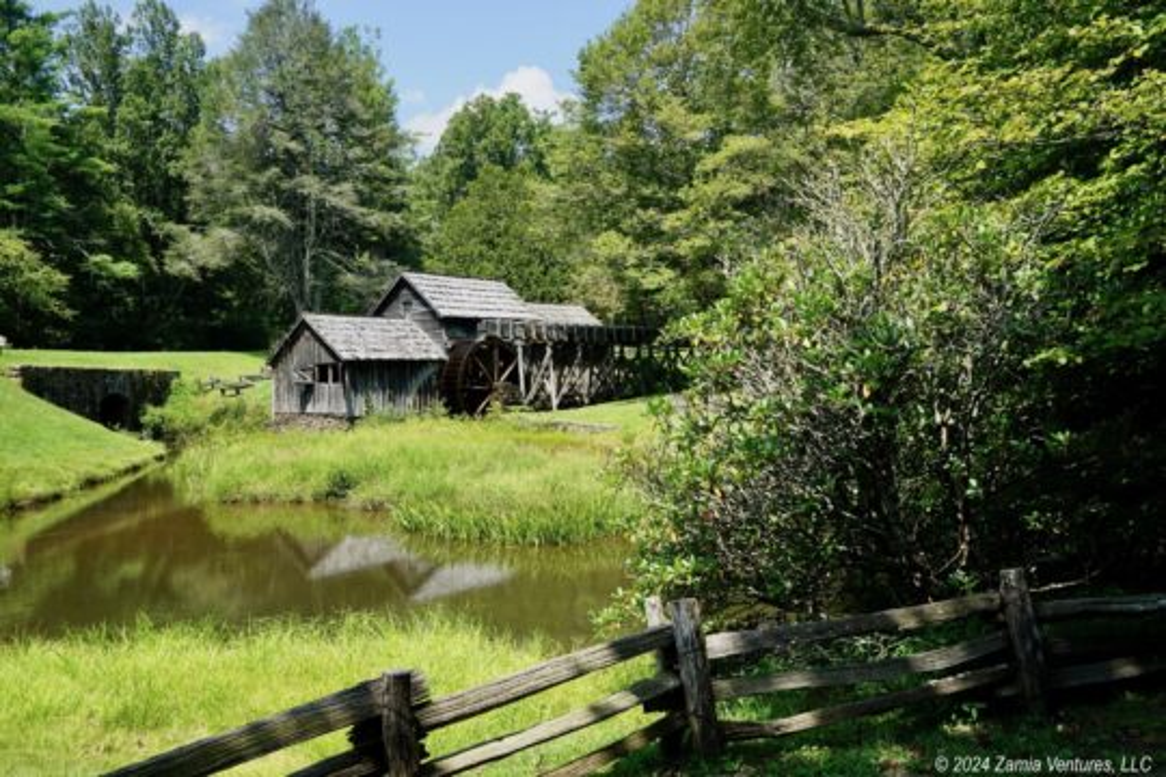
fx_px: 1004
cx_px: 583
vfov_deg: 42.3
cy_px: 388
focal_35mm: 31
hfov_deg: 60.3
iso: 100
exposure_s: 1/100
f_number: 9
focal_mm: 31
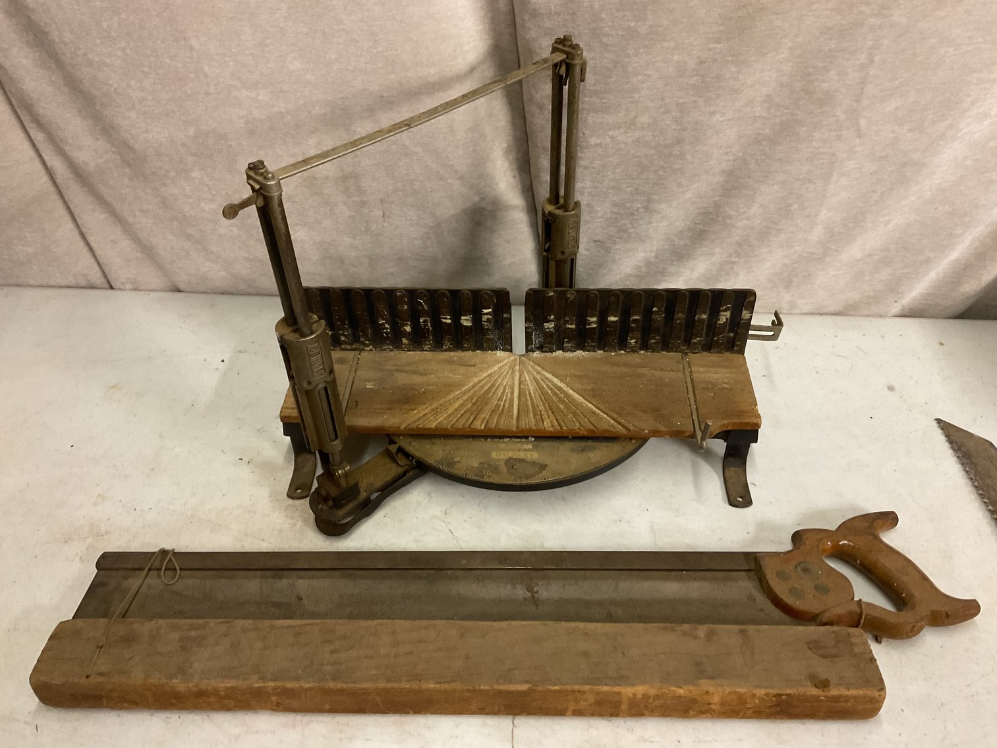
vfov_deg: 48.2
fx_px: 835
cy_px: 374
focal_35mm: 29
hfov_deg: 61.7
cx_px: 498
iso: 250
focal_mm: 3
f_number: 1.8
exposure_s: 1/40
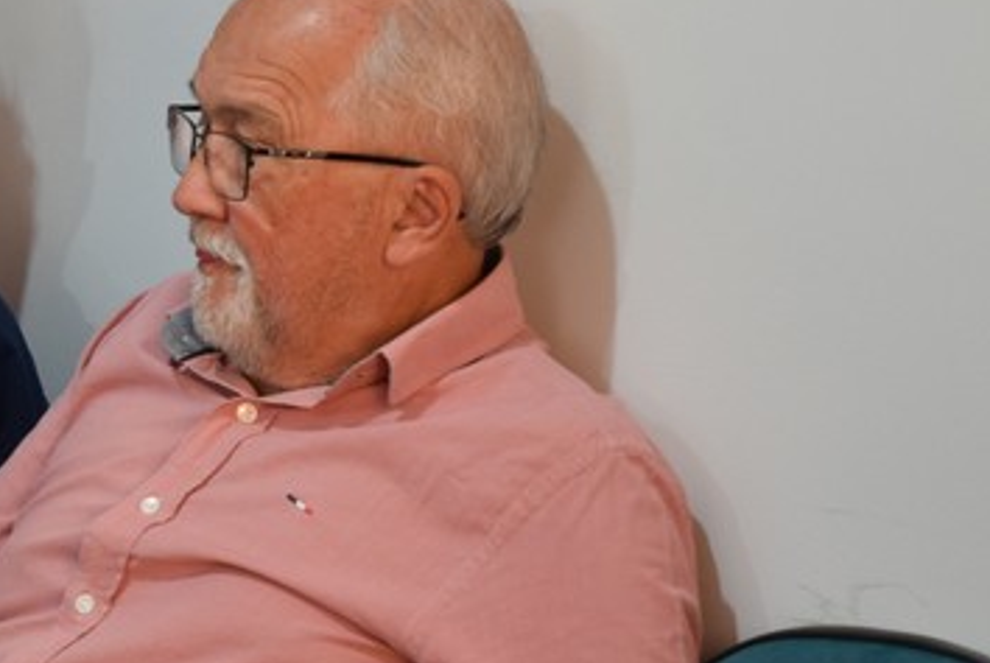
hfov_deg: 10.7
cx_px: -140
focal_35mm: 190
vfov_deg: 7.2
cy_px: 445
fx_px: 5231
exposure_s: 1/60
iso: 720
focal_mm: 50
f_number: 4.5
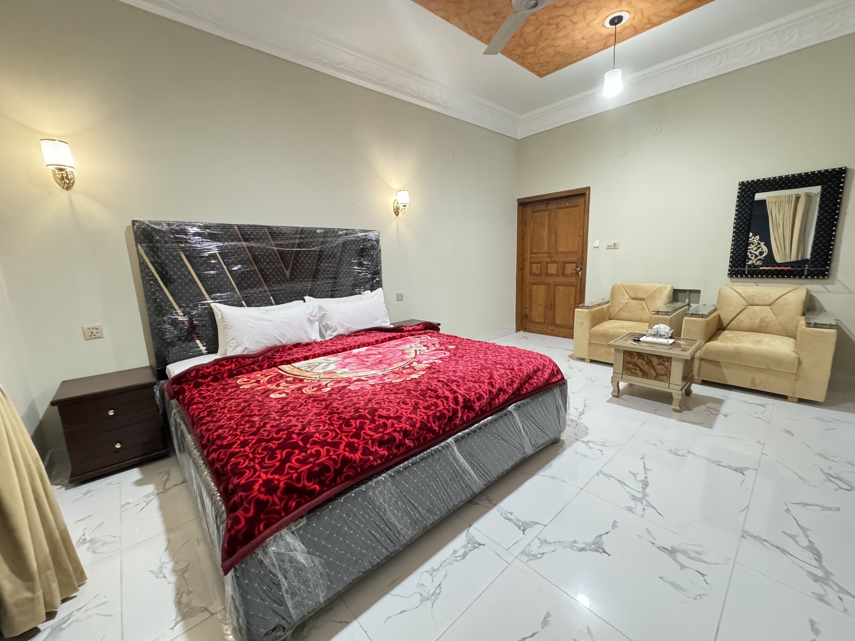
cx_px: 428
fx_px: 346
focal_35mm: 14
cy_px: 320
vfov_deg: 85.7
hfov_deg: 102.1
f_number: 2.2
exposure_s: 1/50
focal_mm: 2.22
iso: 1250
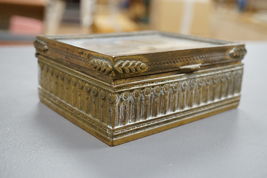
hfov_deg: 43.6
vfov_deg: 29.9
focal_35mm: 45
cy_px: 89
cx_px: 134
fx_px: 334
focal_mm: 30
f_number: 11
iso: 2500
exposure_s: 1/80
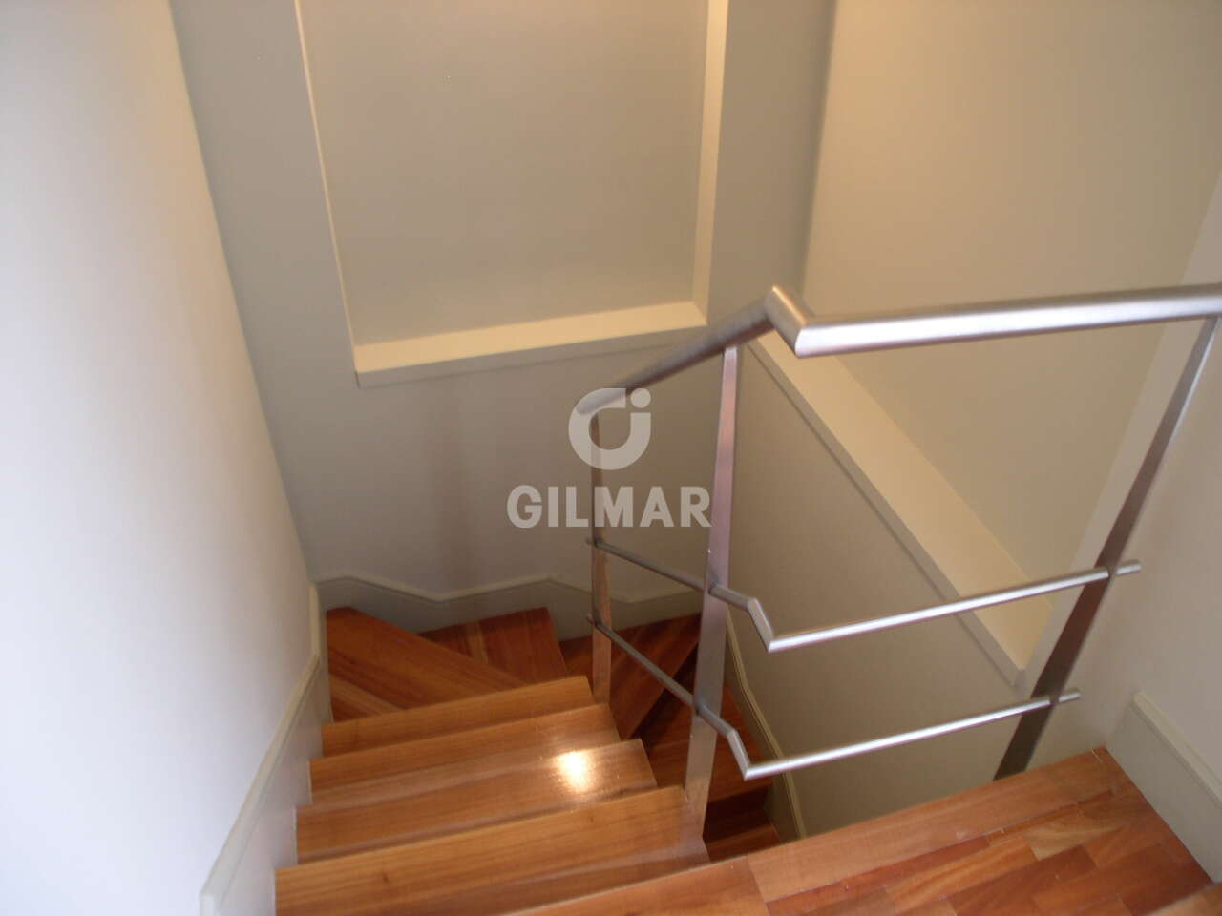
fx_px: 1341
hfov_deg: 49.0
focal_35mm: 38
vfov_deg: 37.7
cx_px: 611
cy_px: 458
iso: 125
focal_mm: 8
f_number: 2.8
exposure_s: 1/4.4
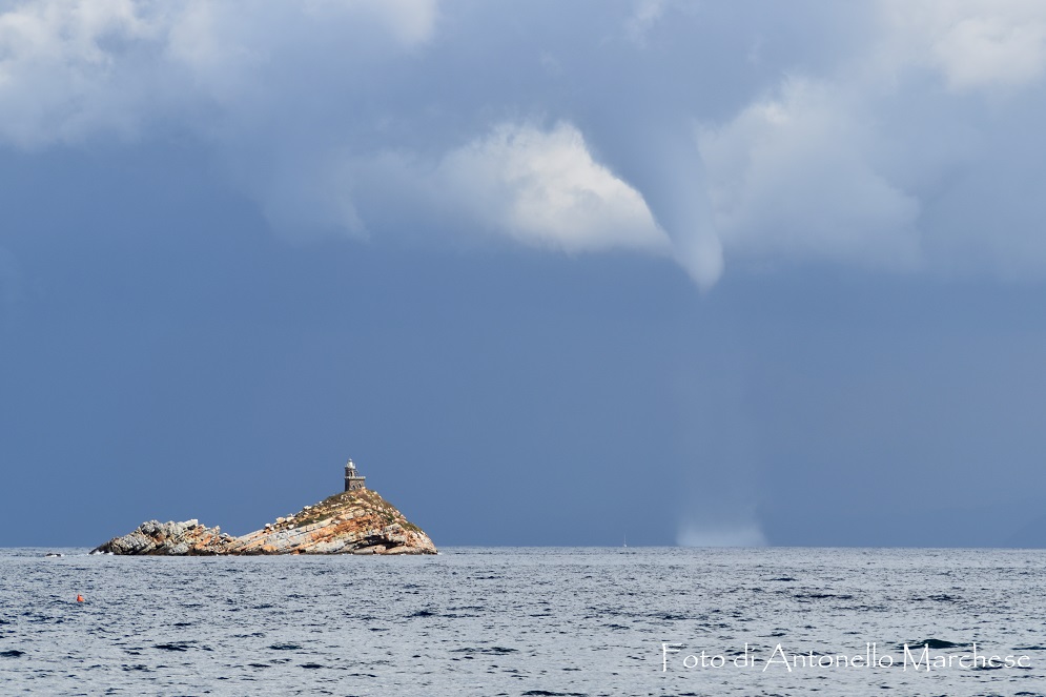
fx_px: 4357
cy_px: 348
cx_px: 523
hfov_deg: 13.7
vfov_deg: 9.1
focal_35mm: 150
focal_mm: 100
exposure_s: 1/500
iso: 100
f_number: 8
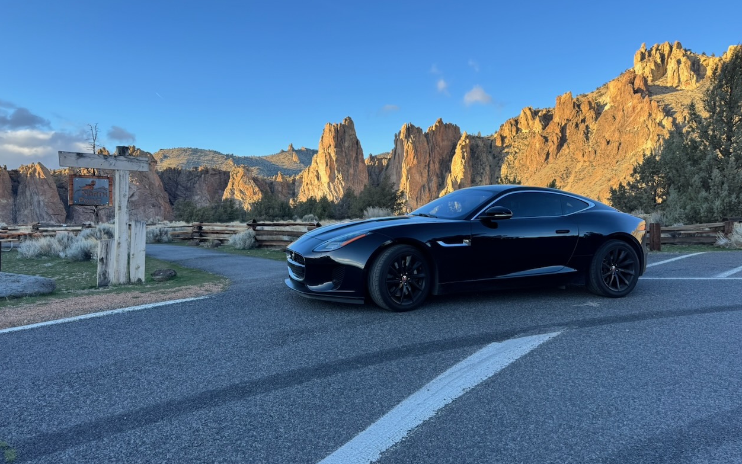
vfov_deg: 47.6
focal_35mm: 26
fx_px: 526
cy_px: 212
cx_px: 378
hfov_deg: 70.4
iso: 80
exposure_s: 1/409
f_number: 1.78
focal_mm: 6.76
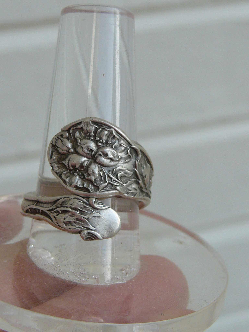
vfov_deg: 17.9
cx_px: 124
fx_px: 1055
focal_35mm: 110
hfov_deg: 13.5
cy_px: 166
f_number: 4
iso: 100
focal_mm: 12.2
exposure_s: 1/200
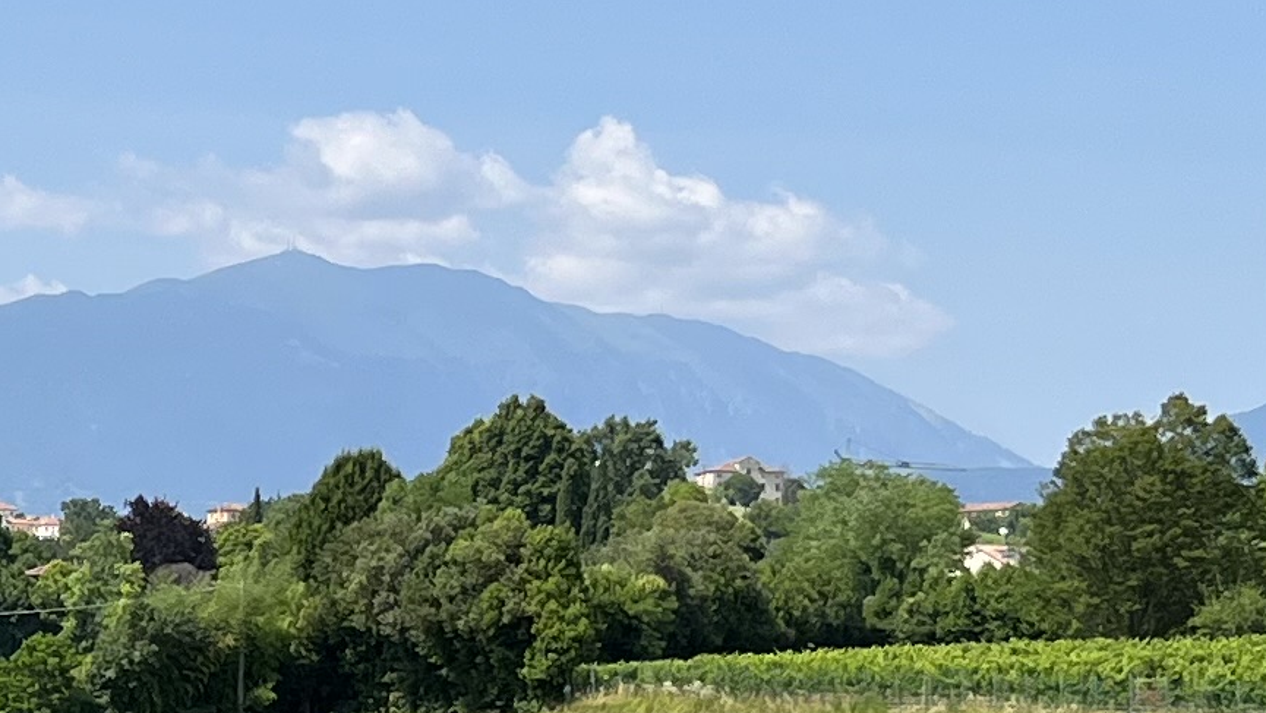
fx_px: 4432
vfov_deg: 9.1
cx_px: -282
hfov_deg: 15.6
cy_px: 688
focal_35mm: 132
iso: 50
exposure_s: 1/3623
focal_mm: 5.1
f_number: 1.6
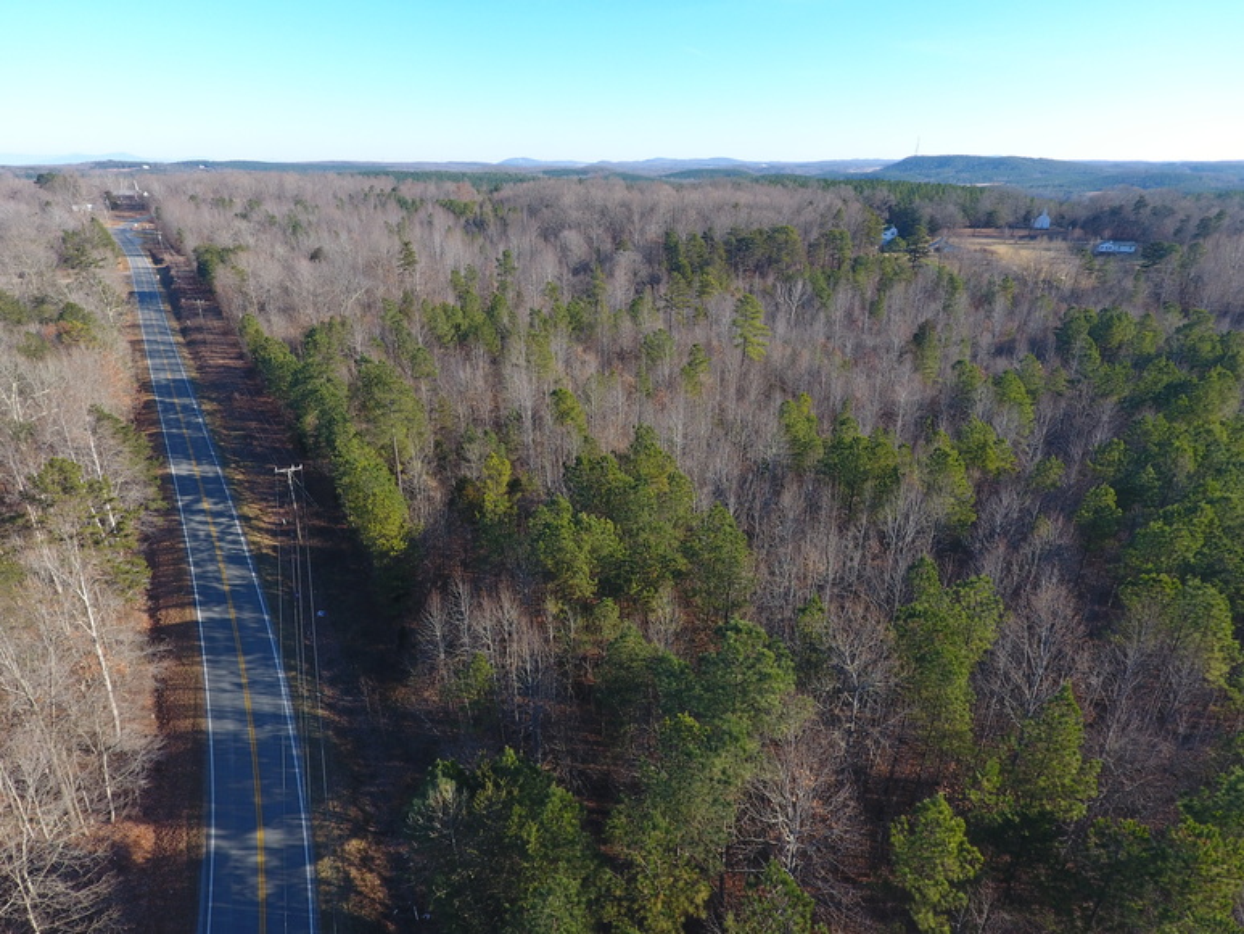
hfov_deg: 81.7
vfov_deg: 66.0
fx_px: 719
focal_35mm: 20
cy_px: 467
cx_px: 622
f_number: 2.8
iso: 100
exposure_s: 1/352
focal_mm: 3.61
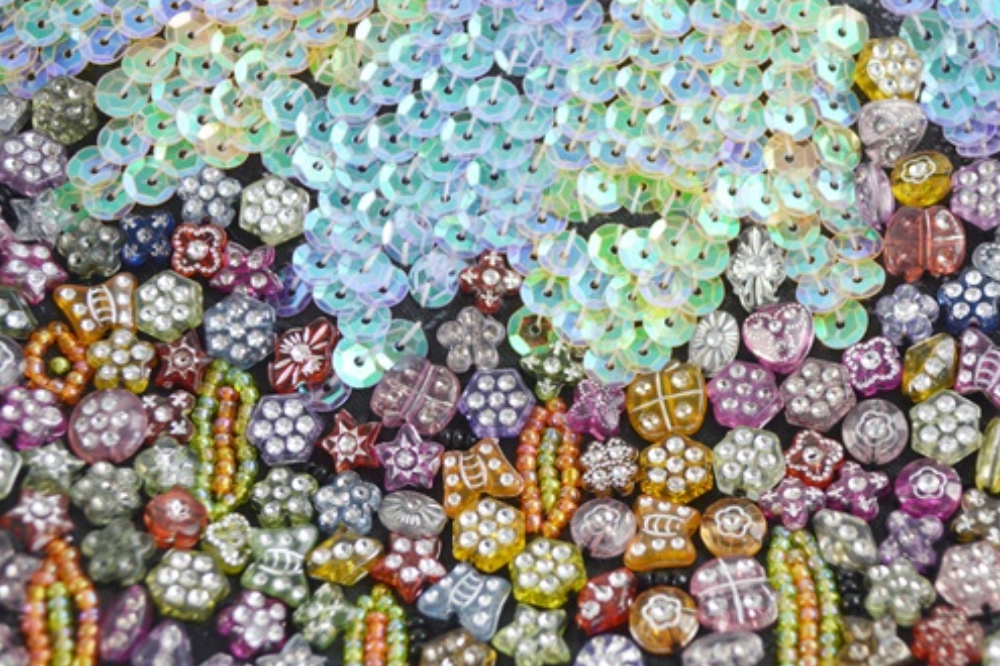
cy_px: 390
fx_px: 1767
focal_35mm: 64
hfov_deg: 31.5
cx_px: 602
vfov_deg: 21.3
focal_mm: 35
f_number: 5.3
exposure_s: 1/125
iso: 400
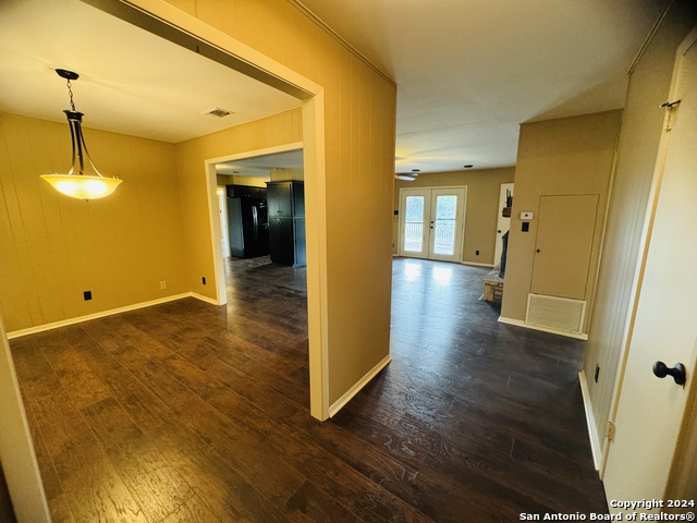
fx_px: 282
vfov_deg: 85.7
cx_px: 348
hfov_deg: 102.1
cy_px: 262
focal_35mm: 14
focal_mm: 2.22
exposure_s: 1/60
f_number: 2.2
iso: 500
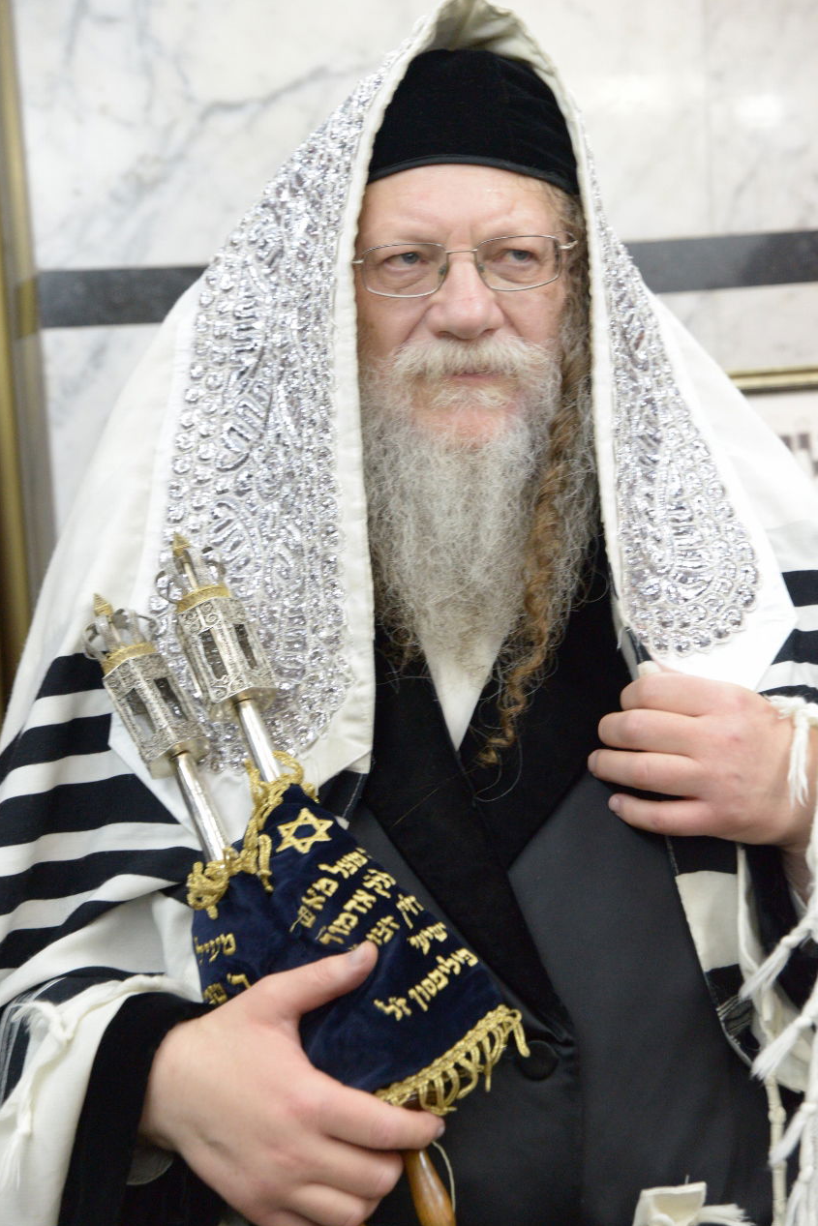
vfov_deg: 20.2
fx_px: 3441
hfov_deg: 13.6
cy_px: 618
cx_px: 410
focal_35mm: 101
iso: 4000
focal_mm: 100
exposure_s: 1/100
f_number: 6.3
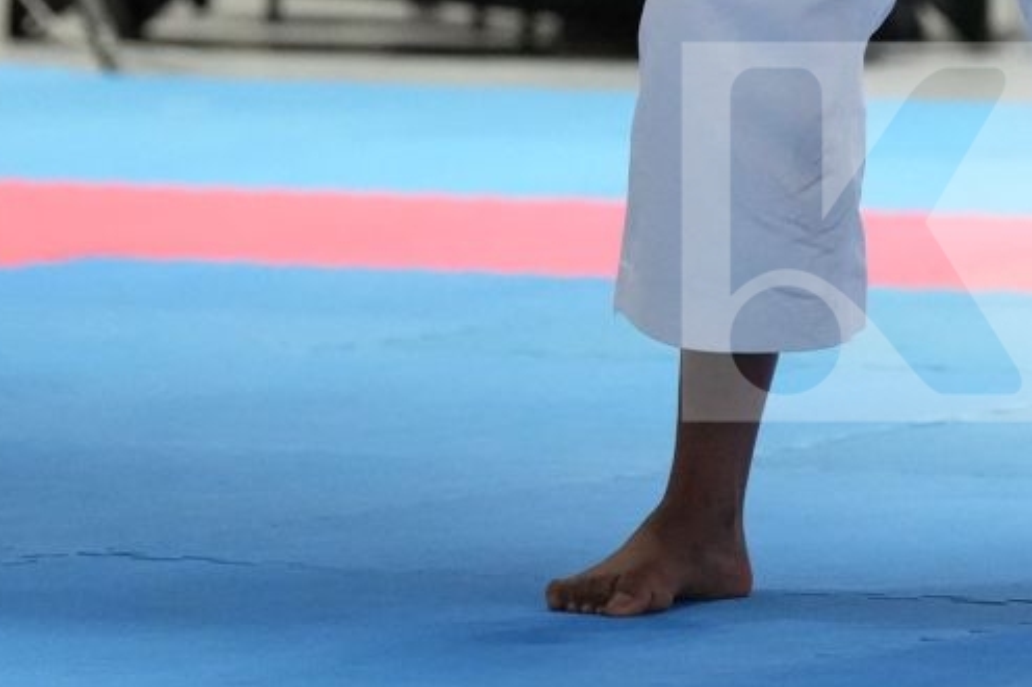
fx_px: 10714
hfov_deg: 5.5
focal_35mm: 374
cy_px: -508
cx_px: 876
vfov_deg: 3.6
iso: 8000
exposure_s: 1/500
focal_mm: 103
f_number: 2.8
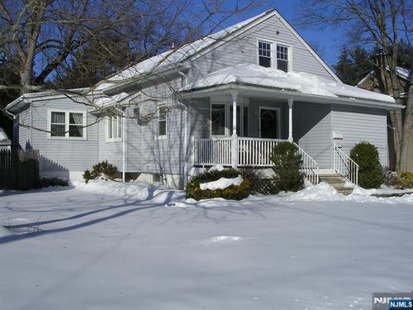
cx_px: 206
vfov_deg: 37.7
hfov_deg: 49.0
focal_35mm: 38
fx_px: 453
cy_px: 155
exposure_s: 1/770
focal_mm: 5.8
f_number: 5.6
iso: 50
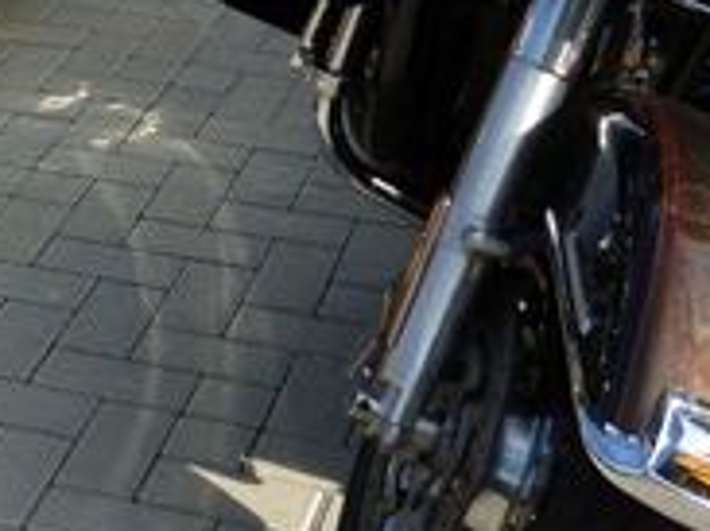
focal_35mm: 98
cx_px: -85
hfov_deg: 19.2
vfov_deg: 14.4
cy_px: -167
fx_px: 2009
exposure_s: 1/500
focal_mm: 5
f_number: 3.1
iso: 100
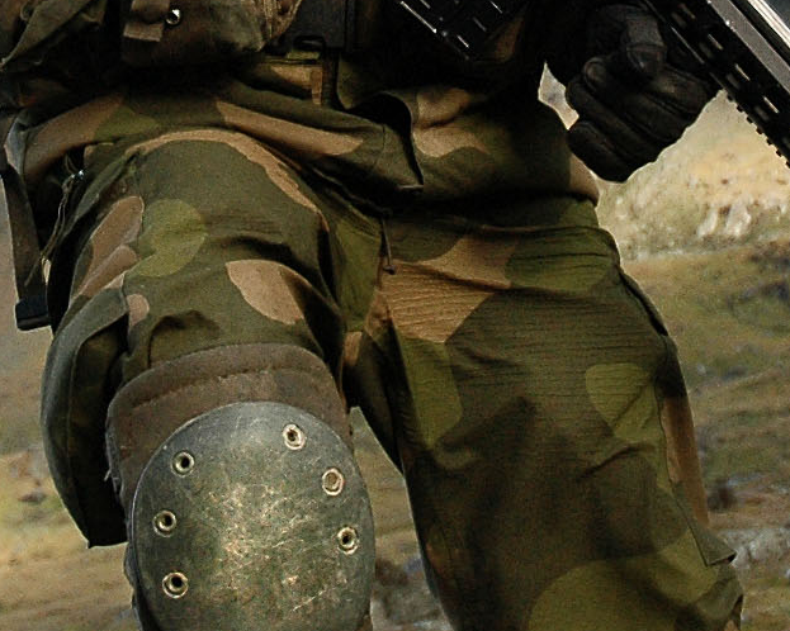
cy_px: -171
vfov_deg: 9.3
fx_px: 3810
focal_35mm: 163
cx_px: 353
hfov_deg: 11.8
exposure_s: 1/200
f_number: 3.8
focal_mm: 24
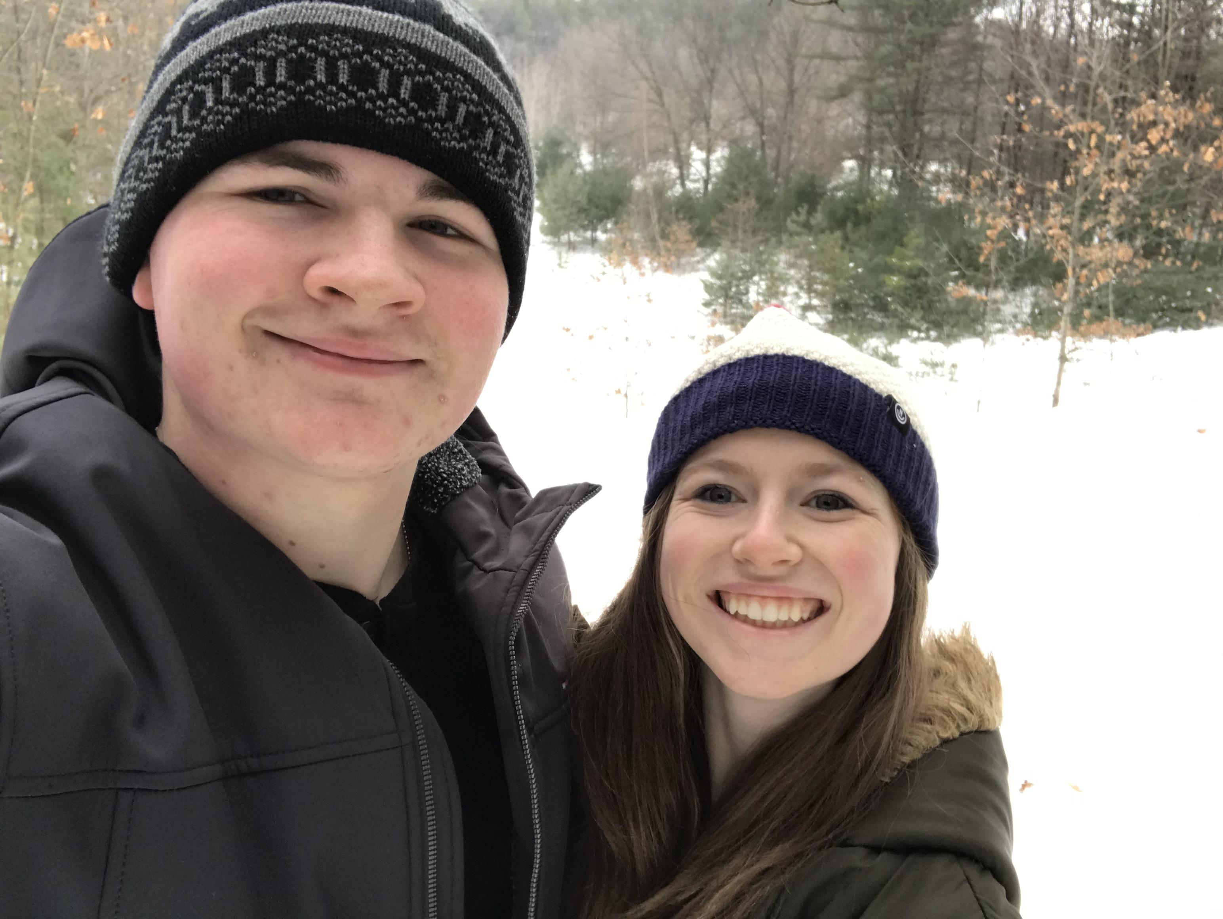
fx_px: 1131
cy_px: 460
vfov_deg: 44.2
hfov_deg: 56.8
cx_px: 612
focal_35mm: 32
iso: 25
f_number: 2.2
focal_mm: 2.87
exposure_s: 1/156
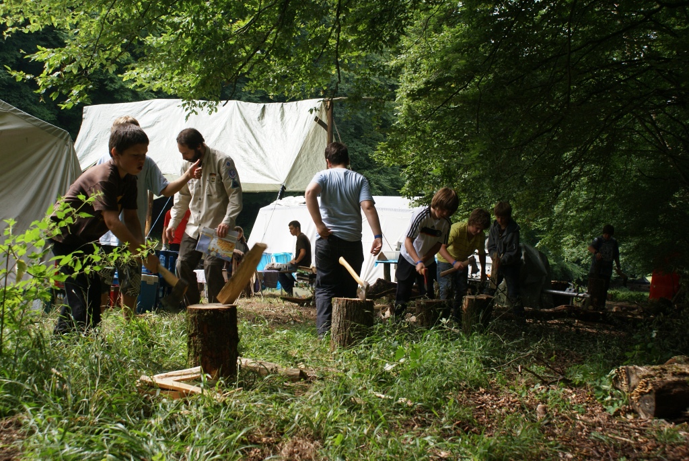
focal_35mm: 45
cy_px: 230
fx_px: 862
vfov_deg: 29.9
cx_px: 344
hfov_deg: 43.6
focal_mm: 30
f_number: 6.3
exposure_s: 1/200
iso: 100
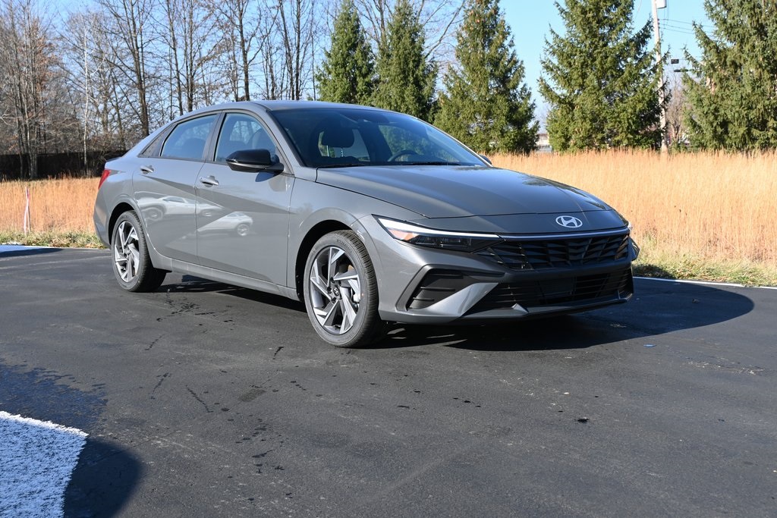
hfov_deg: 48.7
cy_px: 259
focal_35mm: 40
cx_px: 388
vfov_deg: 33.6
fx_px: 858
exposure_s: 1/250
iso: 110
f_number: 5.6
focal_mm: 26.5
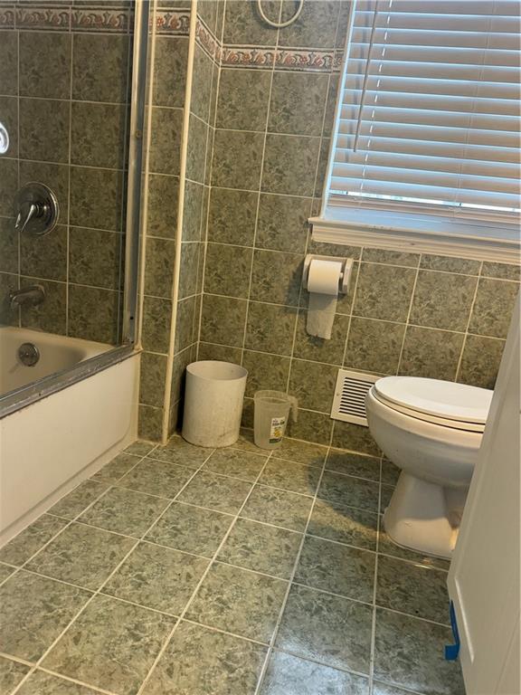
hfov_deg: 56.8
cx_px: 260
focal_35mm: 24
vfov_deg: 71.6
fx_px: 482
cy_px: 348
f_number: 1.78
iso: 320
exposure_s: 1/60
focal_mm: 6.76
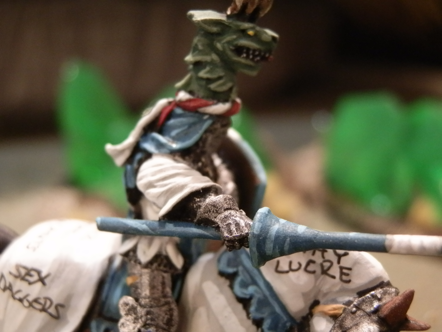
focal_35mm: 61
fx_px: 779
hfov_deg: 31.7
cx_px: 221
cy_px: 166
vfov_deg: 24.0
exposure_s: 1/40
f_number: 3.7
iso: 400
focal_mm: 10.99
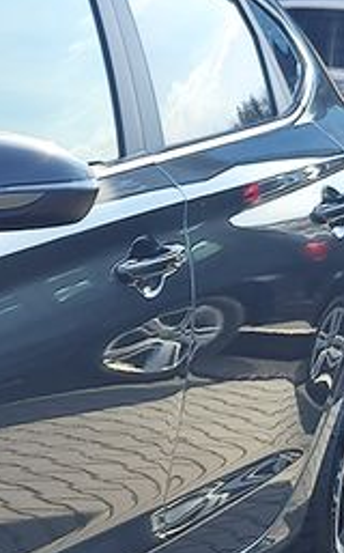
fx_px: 1715
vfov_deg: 18.1
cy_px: 463
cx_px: -688
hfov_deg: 9.2
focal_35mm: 114
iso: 50
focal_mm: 7.01
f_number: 1.69
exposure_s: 1/360
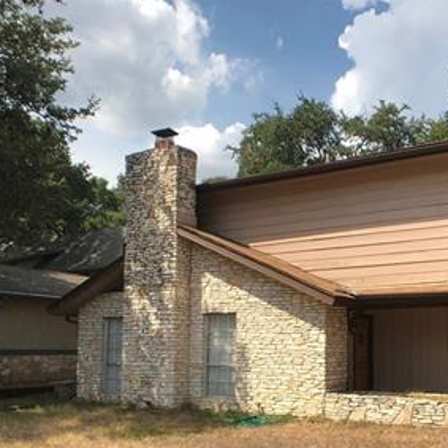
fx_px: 820
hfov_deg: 30.0
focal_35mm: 56
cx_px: 344
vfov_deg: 30.3
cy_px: 312
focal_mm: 4
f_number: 1.8
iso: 20
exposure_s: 1/1621
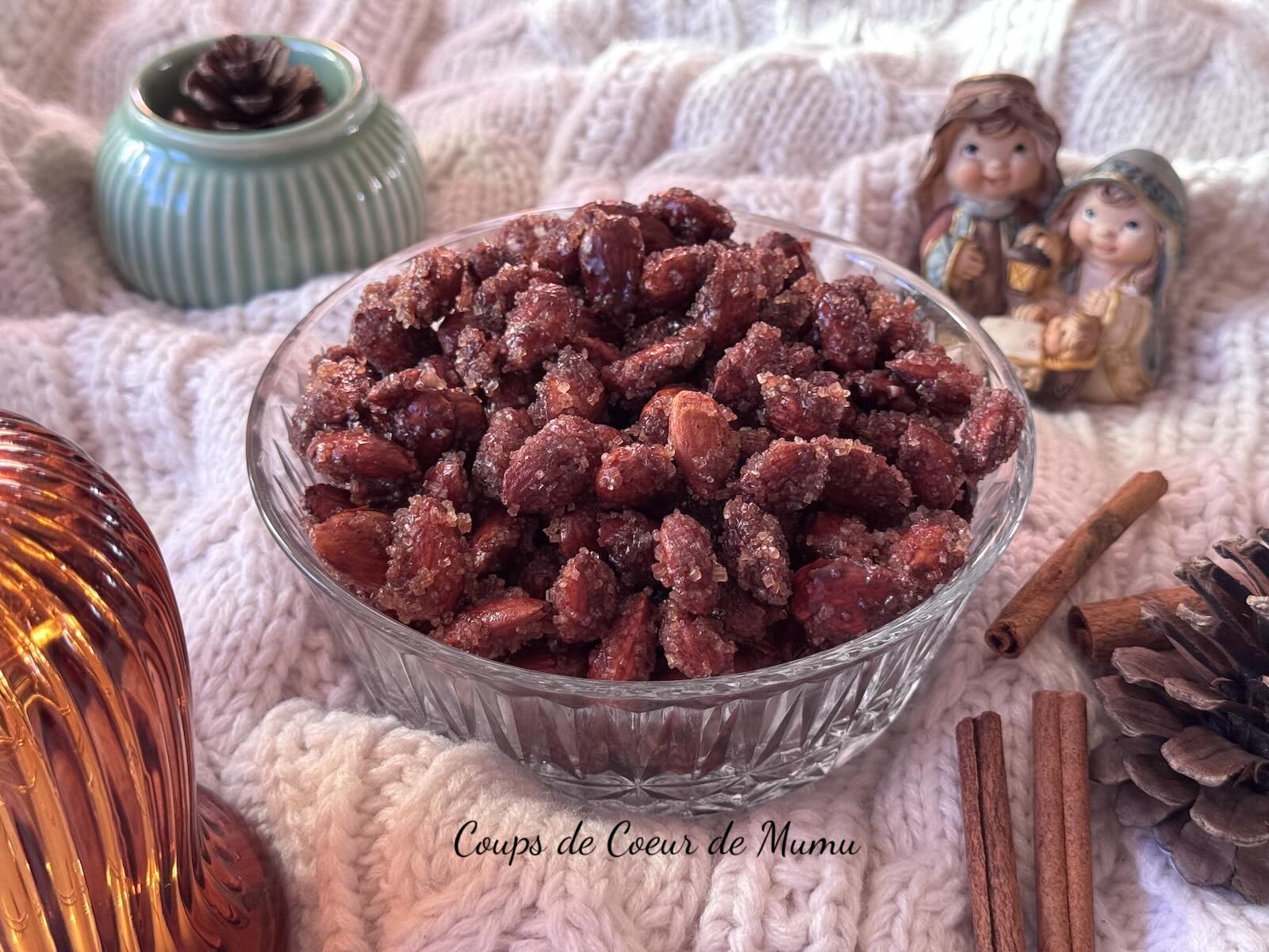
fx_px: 1760
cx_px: 634
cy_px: 476
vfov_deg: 30.3
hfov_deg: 39.7
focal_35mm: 48
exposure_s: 1/58
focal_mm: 6.76
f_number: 1.78
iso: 250
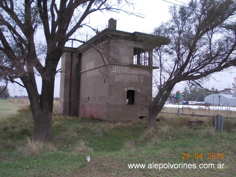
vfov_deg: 37.7
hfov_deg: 49.0
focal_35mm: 38
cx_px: 118
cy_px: 88
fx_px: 259
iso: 80
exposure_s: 1/160
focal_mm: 5.3
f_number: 3.1
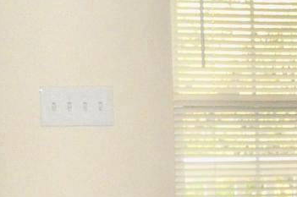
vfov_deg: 6.5
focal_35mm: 210
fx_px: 1730
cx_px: 702
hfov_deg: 8.9
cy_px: 262
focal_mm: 24
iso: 2200
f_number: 4
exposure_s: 1/60
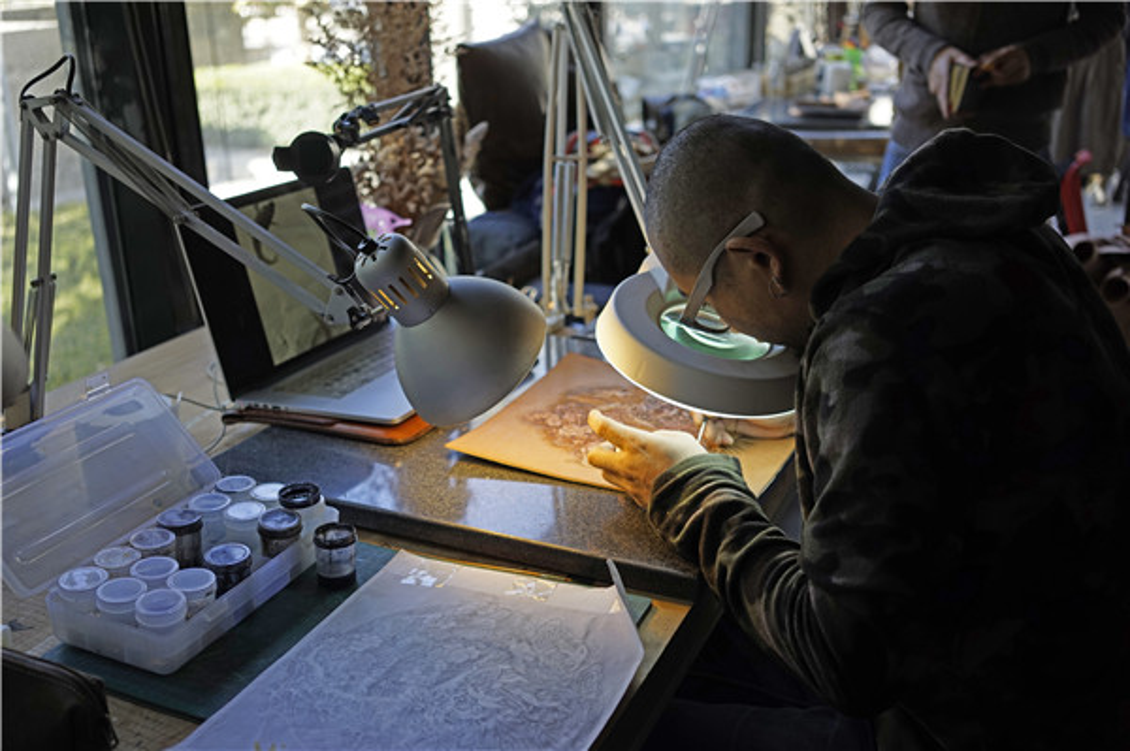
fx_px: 1098
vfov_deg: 37.8
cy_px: 376
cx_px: 565
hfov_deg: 54.5
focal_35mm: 35
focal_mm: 35
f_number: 2.8
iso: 100
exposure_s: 1/80
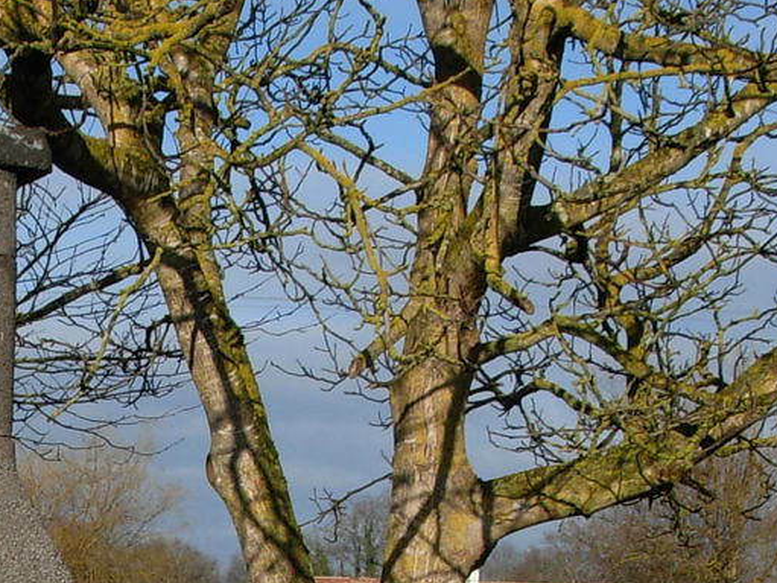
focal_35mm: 119
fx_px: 2670
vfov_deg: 11.9
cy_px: 866
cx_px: -32
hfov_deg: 16.2
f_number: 4.9
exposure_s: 1/575
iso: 79
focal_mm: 6.3
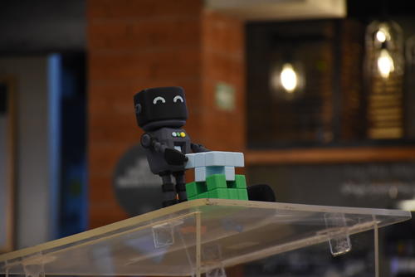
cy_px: 138
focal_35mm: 210
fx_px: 2422
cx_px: 208
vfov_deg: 6.6
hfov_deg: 9.8
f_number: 5.6
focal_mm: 140
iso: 2000
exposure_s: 1/80
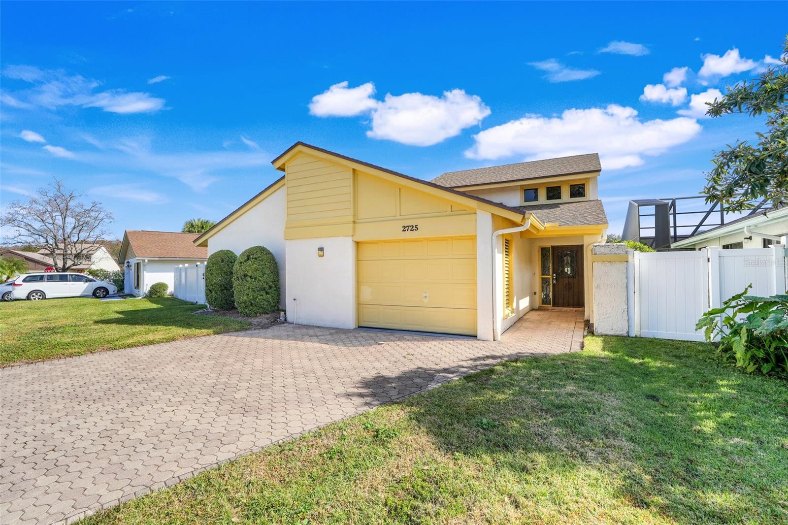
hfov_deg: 93.3
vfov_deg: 70.4
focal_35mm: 17
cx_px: 394
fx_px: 372
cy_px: 262
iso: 250
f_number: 9
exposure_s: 1/50
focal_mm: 17
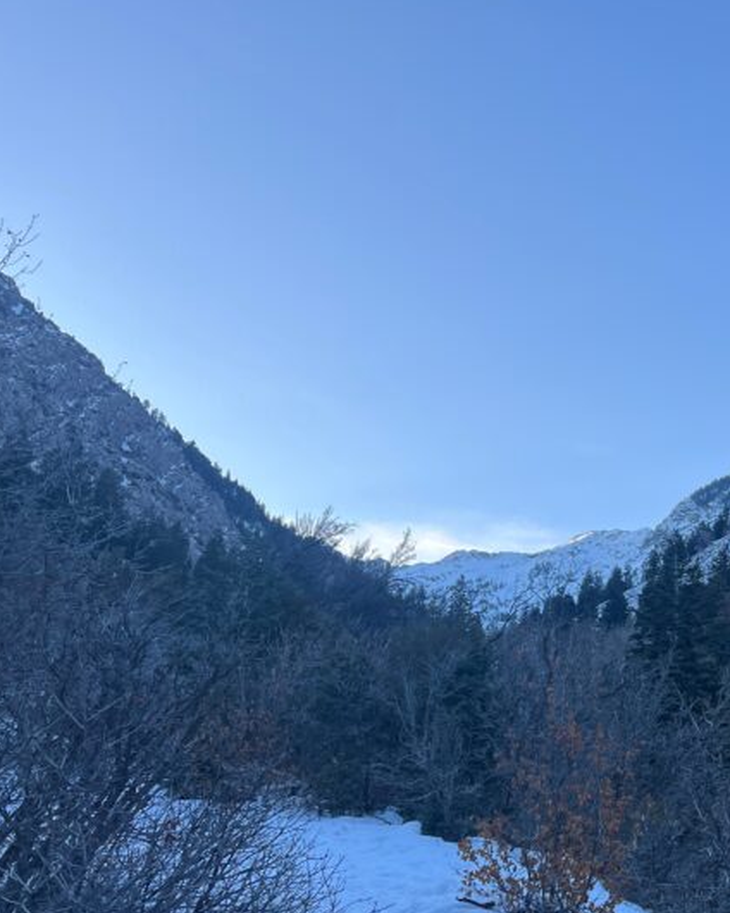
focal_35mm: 49
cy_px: 558
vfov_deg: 37.9
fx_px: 1323
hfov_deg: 28.3
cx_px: 789
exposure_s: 1/1058
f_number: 1.5
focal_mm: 5.7
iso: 50
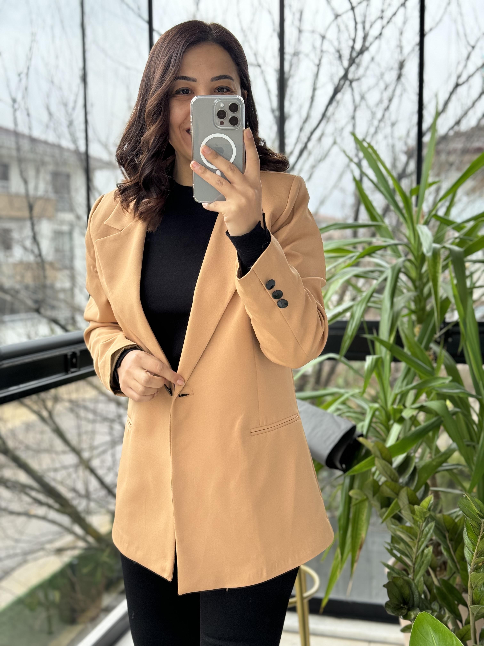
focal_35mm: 48
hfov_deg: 30.3
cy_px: 323
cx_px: 242
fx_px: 895
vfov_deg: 39.7
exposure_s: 1/64
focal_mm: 6.86
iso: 100
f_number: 1.78
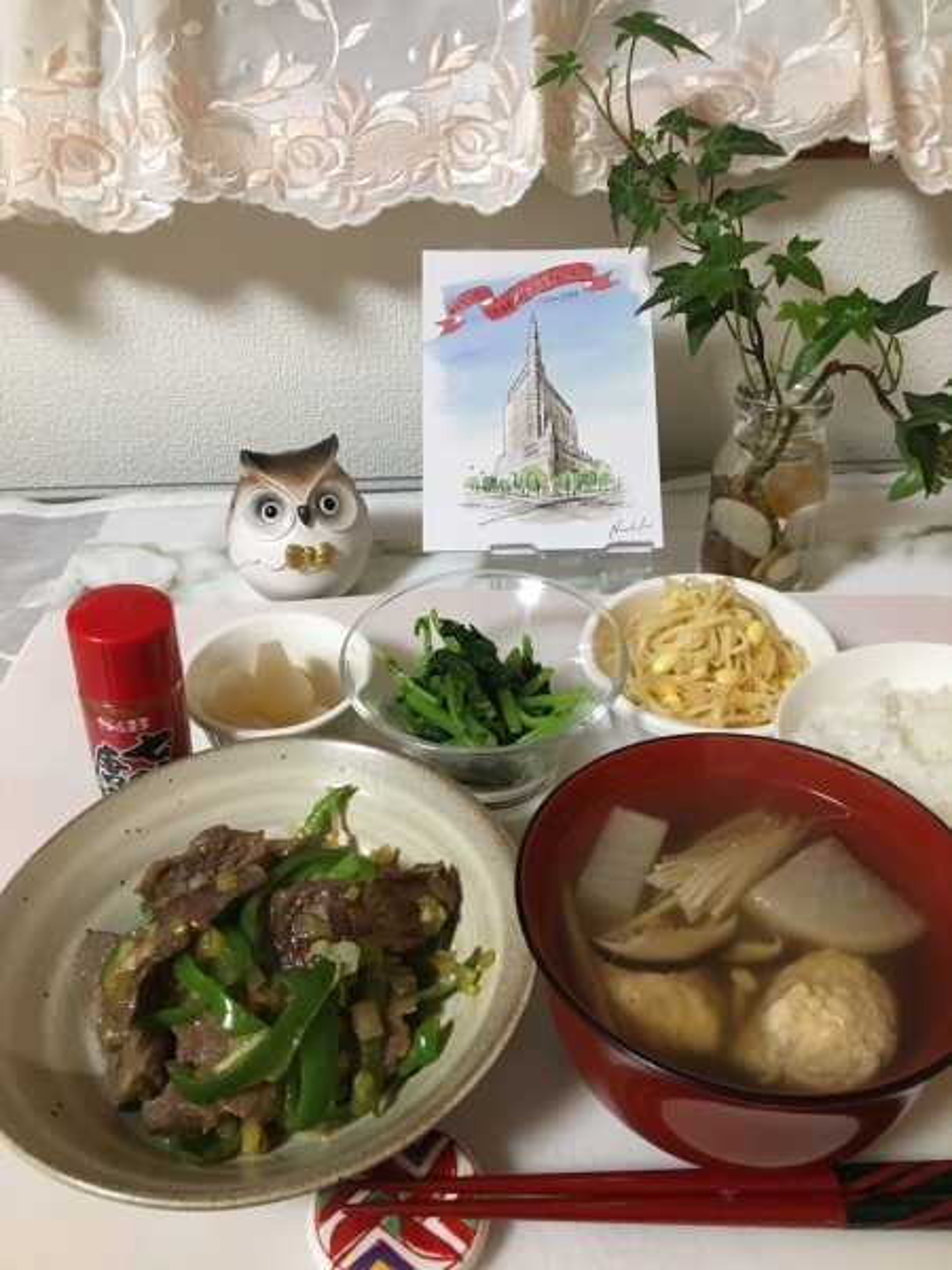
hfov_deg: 48.2
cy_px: 635
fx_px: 1063
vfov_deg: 61.7
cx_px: 476
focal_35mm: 29
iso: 200
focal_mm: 4.15
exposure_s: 1/24
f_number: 2.2
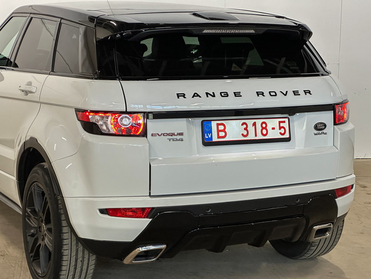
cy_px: 140
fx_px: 826
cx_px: 186
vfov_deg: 19.2
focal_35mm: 77
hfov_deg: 25.3
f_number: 2.8
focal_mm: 9
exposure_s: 1/58
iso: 200
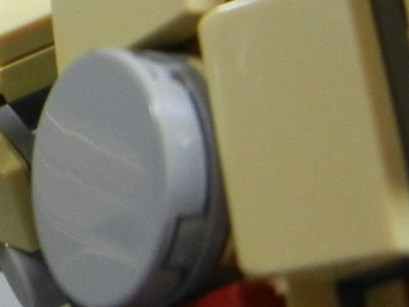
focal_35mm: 148
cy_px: -82
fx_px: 1748
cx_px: -468
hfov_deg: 11.7
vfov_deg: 9.8
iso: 400
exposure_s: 1/60.1
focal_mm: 5.4
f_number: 3.5
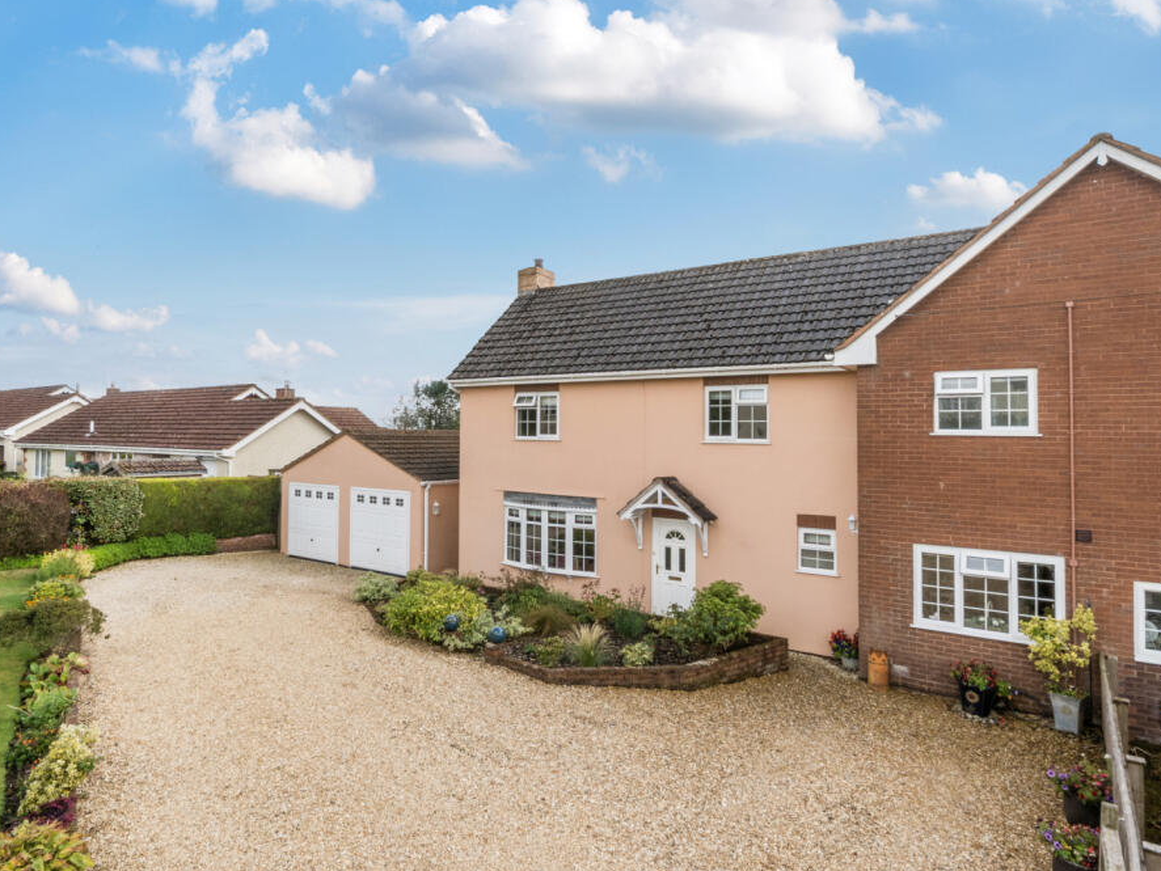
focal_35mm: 20
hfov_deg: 81.4
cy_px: 430
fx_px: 671
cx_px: 510
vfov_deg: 66.0
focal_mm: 12
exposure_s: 1/100
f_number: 16
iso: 400
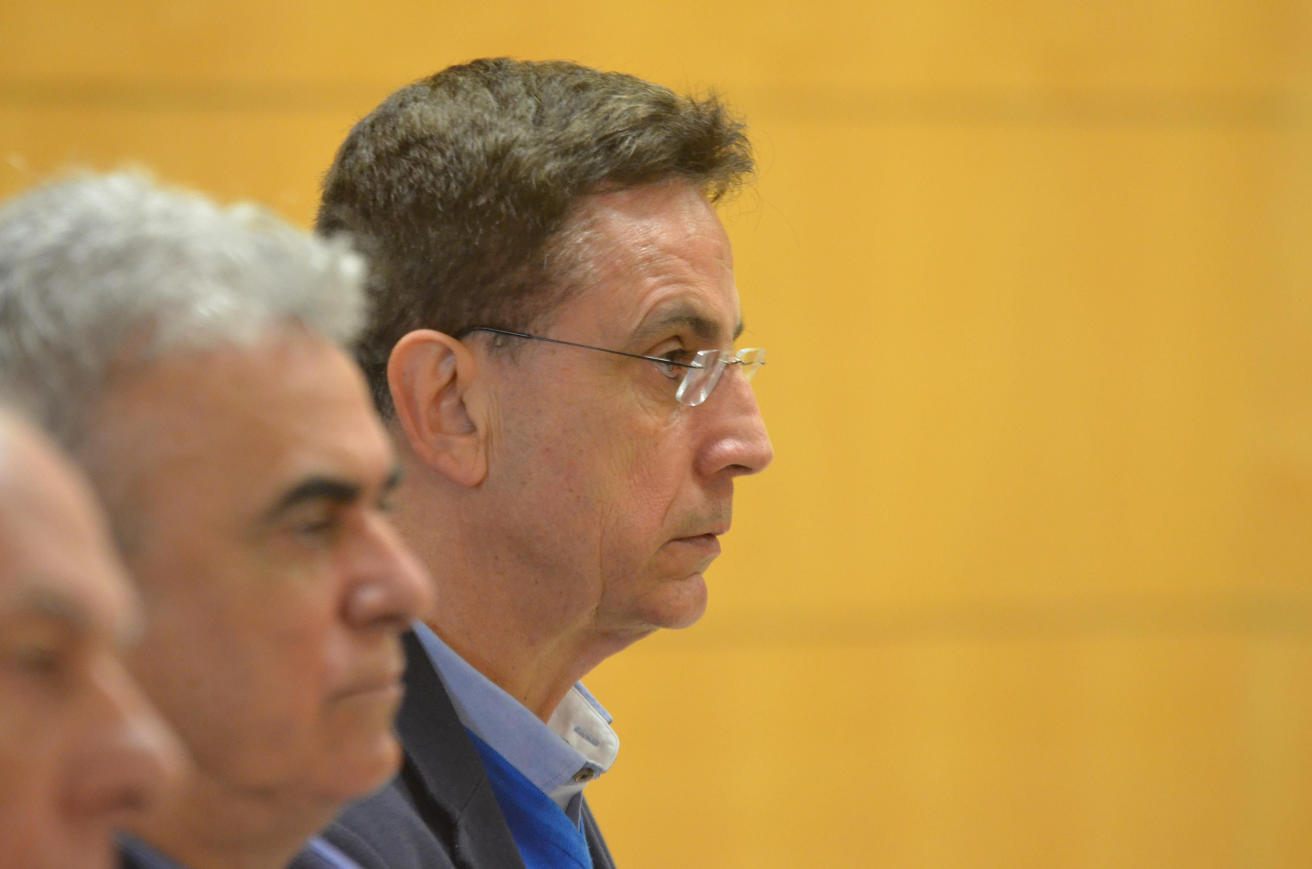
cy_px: 434
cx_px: 656
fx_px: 10911
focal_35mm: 300
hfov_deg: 6.9
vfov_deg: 4.6
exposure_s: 1/100
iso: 2500
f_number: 3.5
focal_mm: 200
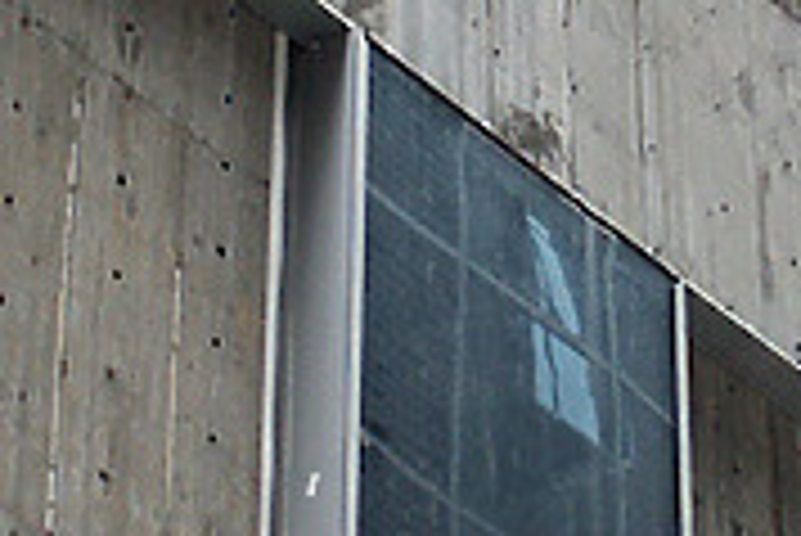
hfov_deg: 11.2
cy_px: 223
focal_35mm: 184
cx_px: 333
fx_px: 4097
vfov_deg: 7.5
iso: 80
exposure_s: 1/45
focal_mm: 7.18
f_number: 3
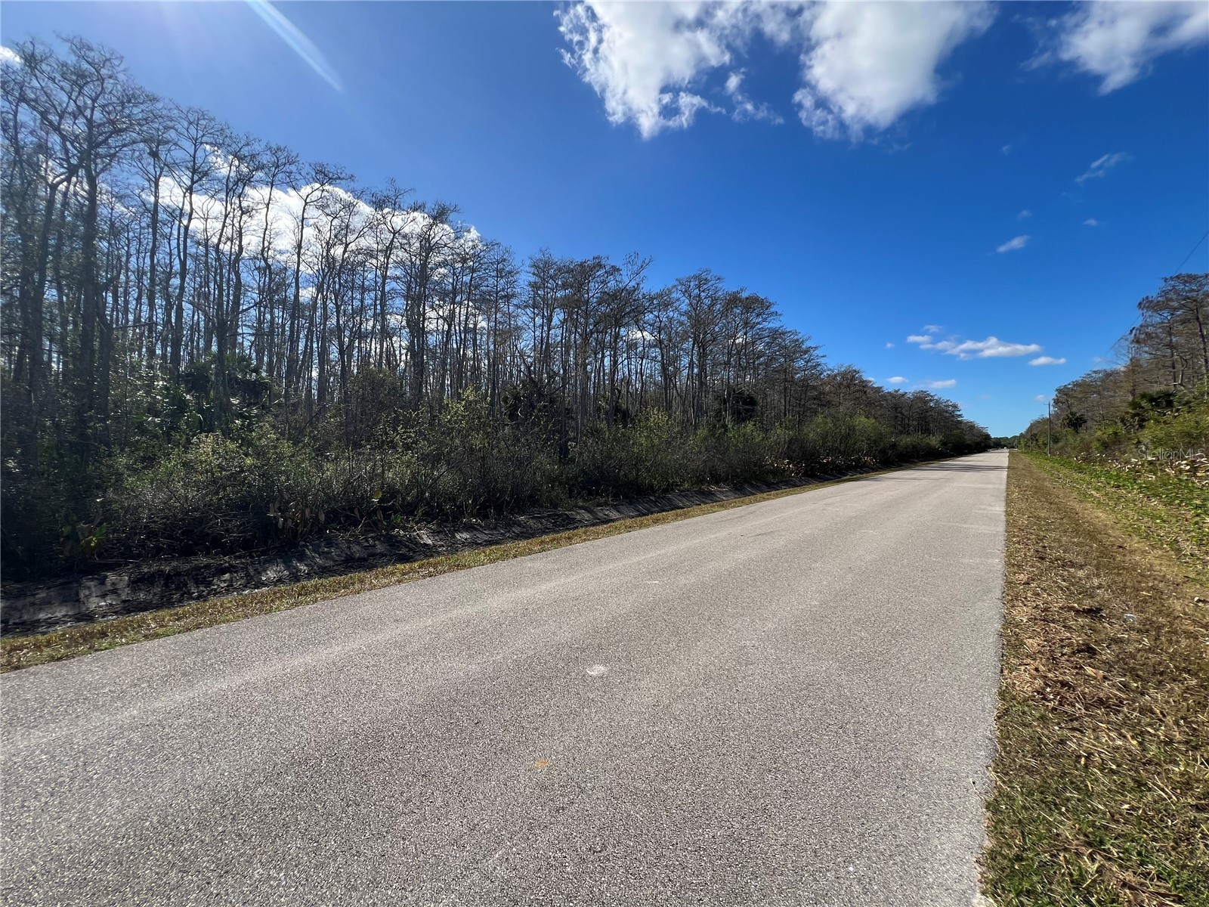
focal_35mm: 13
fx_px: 454
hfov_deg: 106.2
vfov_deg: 89.9
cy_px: 454
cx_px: 604
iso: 32
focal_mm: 1.57
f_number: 1.8
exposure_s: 1/1024
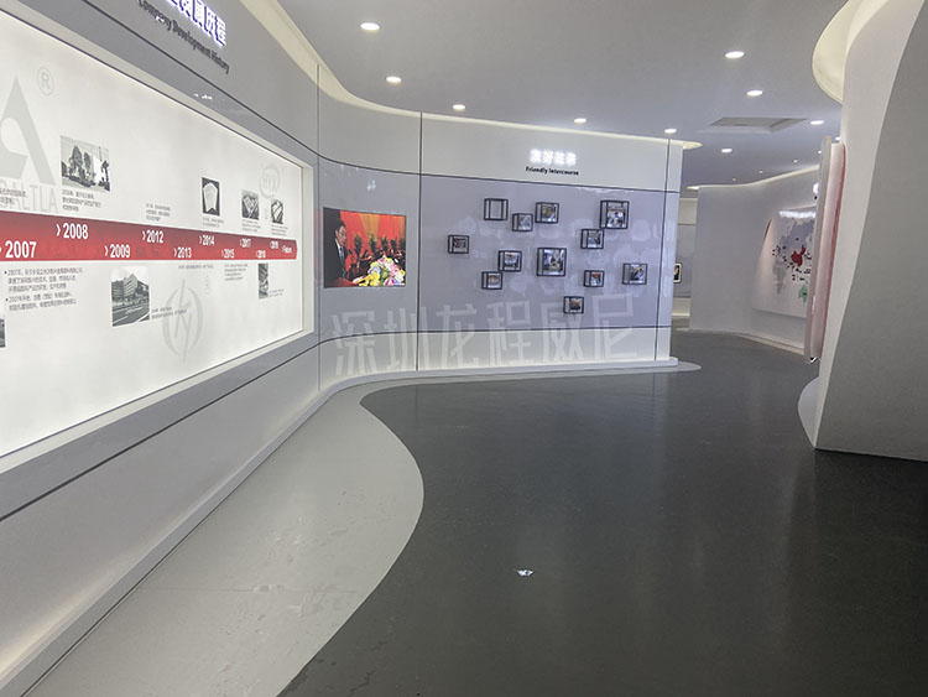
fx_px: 697
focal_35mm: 26
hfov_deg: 67.3
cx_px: 464
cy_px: 348
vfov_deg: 53.1
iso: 32
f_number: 1.8
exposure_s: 1/129
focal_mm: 4.25
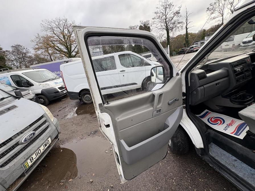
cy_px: 96
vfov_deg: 85.7
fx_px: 103
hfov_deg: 102.1
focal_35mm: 14
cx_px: 128
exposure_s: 1/304
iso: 40
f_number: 2.2
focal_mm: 2.22
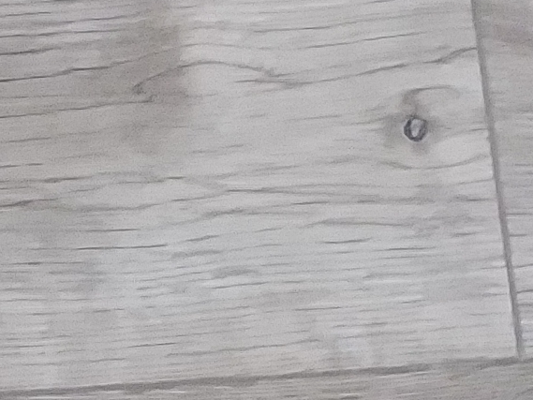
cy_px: 1198
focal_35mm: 225
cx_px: -958
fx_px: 3465
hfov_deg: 7.8
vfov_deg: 6.1
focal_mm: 4.5
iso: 1306
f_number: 2
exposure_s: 1/12
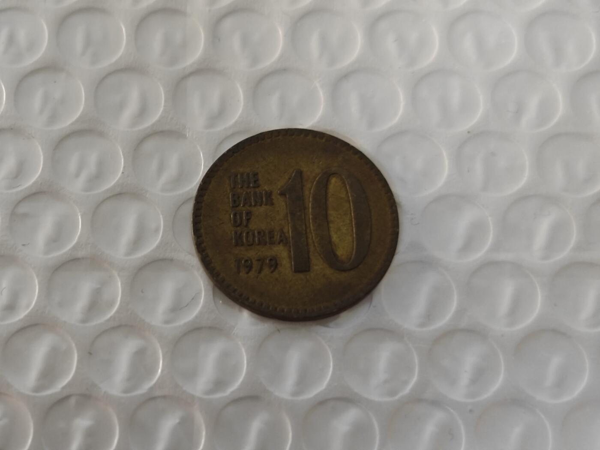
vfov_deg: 19.6
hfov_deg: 26.0
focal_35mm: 75
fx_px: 1300
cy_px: 225
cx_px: 300
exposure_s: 1/50
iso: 500
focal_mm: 8.7
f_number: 1.9
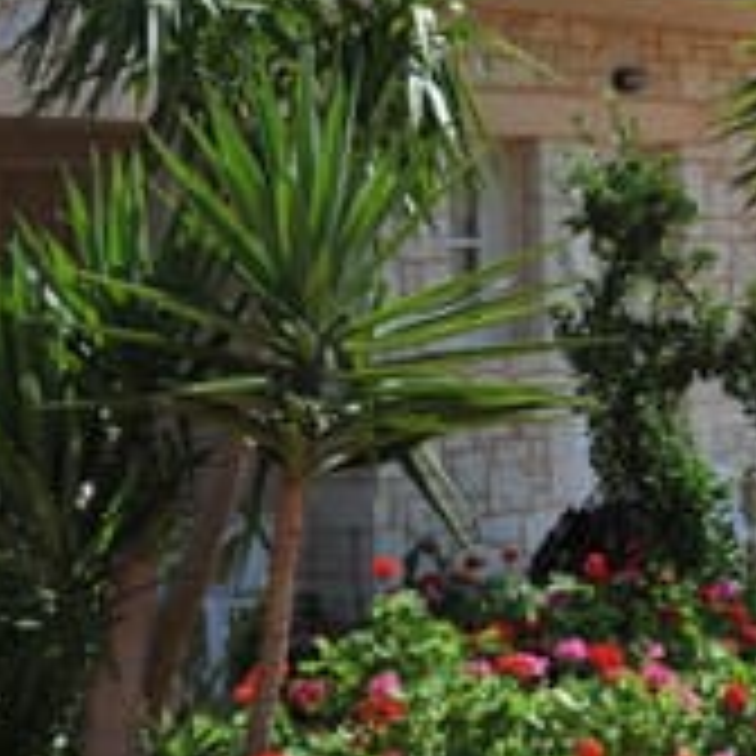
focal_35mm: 102
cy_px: 151
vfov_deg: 16.9
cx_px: 1022
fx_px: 2520
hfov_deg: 16.0
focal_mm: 42
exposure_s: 1/400
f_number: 10
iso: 200
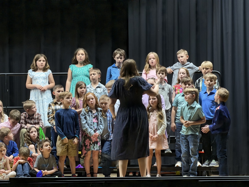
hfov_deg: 9.9
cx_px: 124
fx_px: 1439
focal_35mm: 200
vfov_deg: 7.4
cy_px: 94
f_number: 2.8
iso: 320
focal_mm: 16.89
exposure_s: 1/60
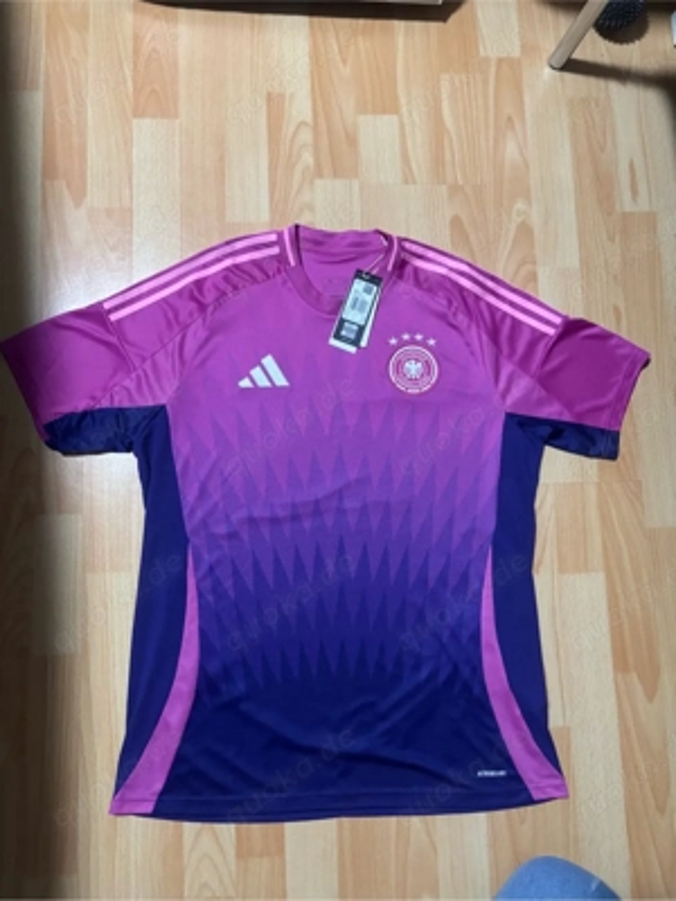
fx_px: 677
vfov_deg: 67.3
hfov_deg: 53.1
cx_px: 338
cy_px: 450
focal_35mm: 26
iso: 500
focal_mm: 5.96
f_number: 1.6
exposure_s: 1/49
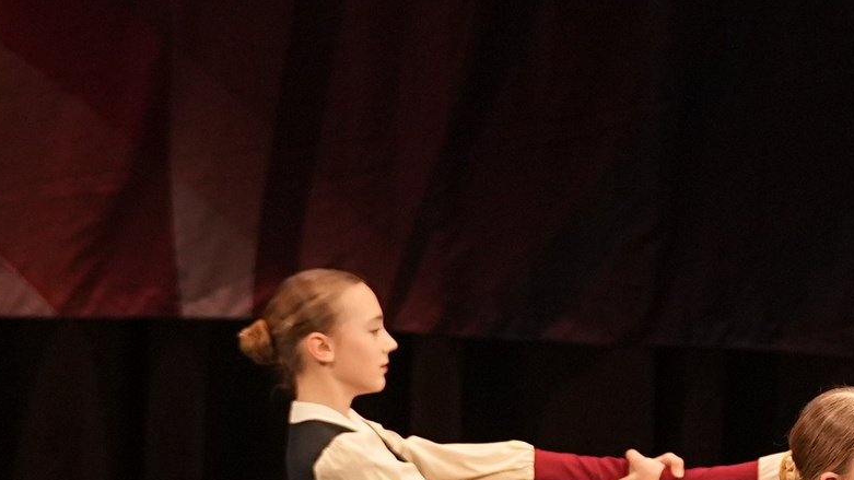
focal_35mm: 704
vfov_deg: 1.7
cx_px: 982
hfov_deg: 3.1
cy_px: 529
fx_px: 15939
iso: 2000
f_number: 2.8
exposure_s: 1/400
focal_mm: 137
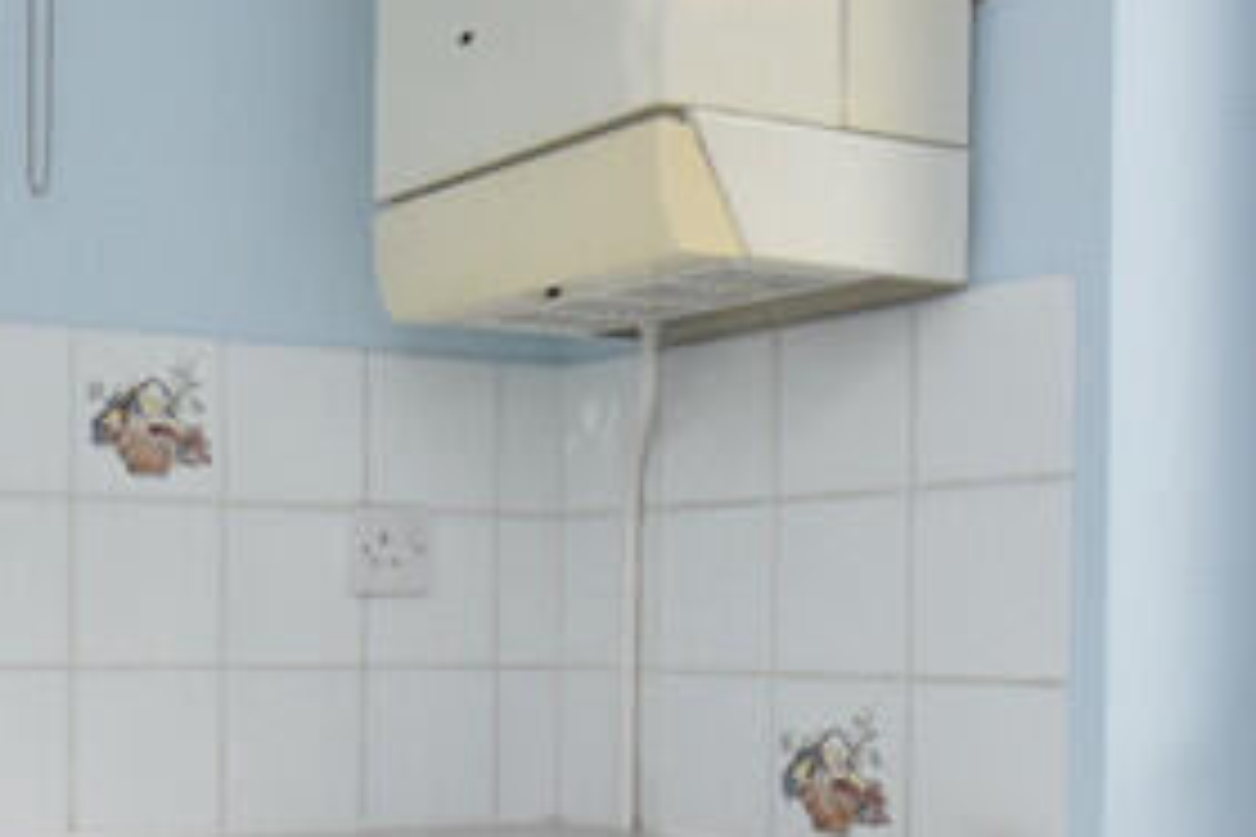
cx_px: 176
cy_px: 551
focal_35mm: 55
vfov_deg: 24.5
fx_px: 1919
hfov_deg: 34.6
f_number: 9
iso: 400
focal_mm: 10
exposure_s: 1/160
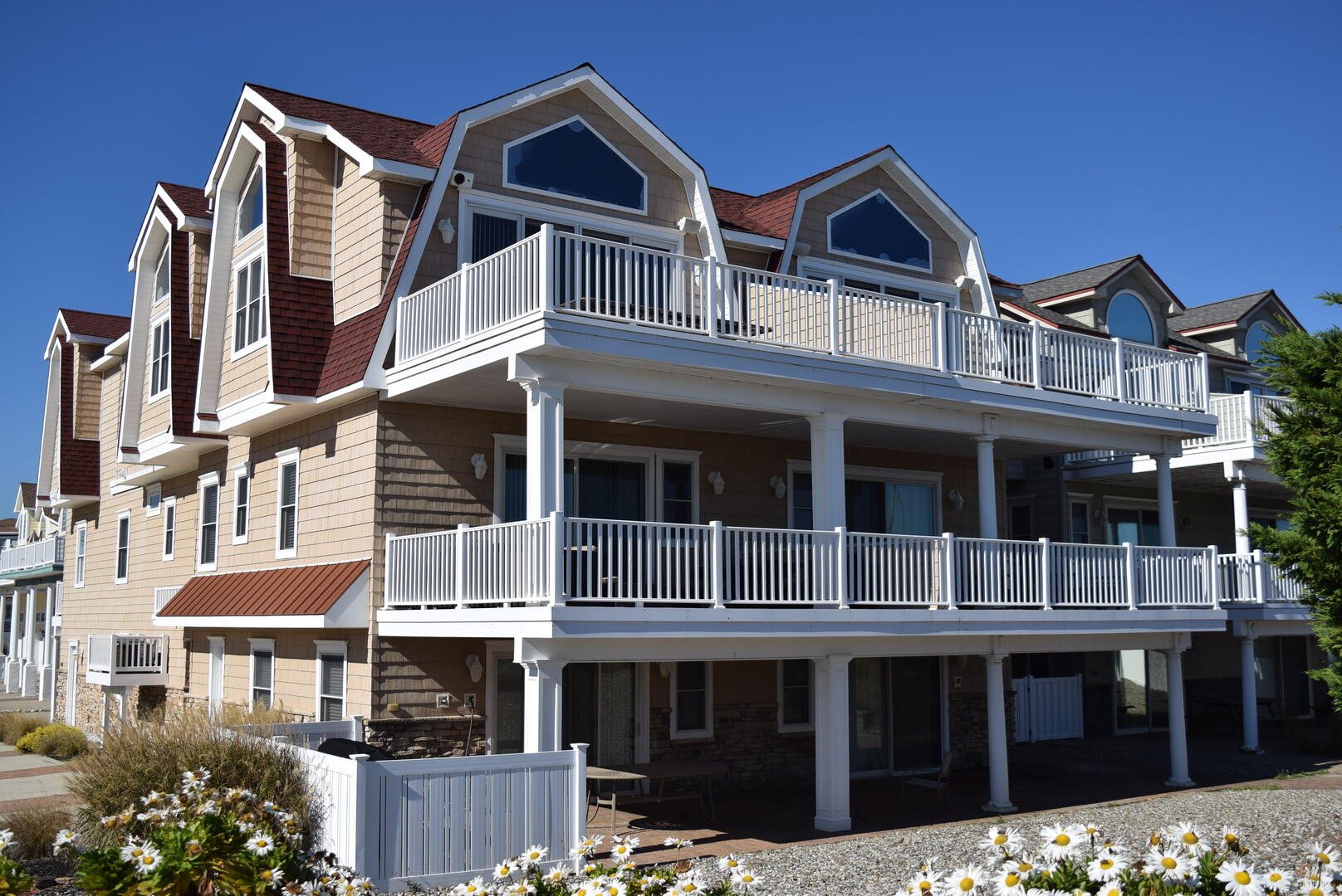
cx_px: 671
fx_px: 1343
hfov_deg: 53.1
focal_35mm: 36
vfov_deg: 36.9
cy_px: 448
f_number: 5.6
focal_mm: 24
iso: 100
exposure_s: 1/1250
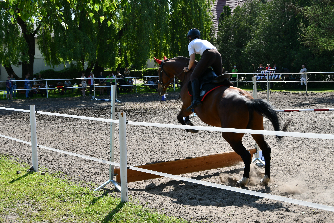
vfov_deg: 22.6
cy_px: 112
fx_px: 557
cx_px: 167
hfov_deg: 33.4
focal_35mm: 60
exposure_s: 1/200
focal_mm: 40
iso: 100
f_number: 9
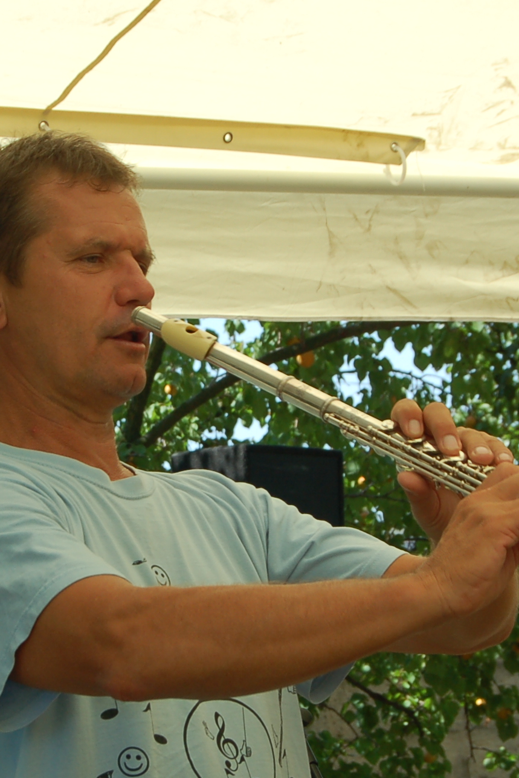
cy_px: 468
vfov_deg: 14.6
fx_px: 3026
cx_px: 149
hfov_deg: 9.8
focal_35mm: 140
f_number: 8
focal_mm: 40
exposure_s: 1/250
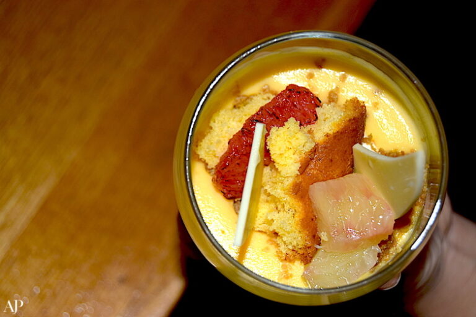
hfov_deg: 24.6
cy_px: 158
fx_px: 1091
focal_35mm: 82
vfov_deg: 16.6
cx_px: 238
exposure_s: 1/60
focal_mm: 55
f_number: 5.6
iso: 450
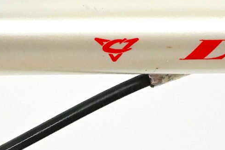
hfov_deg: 7.4
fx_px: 1724
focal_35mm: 276
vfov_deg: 5.0
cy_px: 45
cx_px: -27
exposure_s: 1/400
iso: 14400
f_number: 16
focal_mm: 70
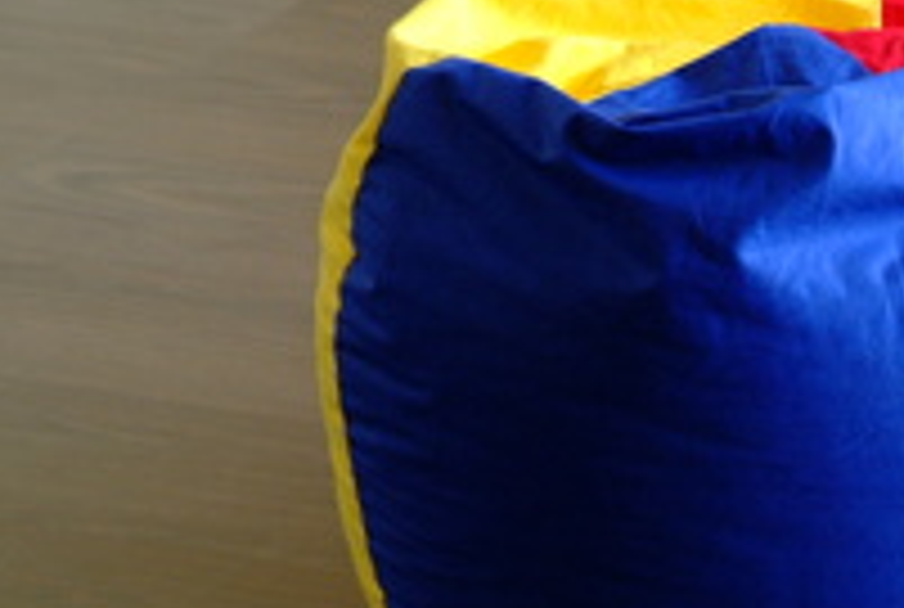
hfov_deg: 6.2
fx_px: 8355
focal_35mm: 332
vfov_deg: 4.2
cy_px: 349
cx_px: 843
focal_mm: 105
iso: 800
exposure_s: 1/20
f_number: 4.8
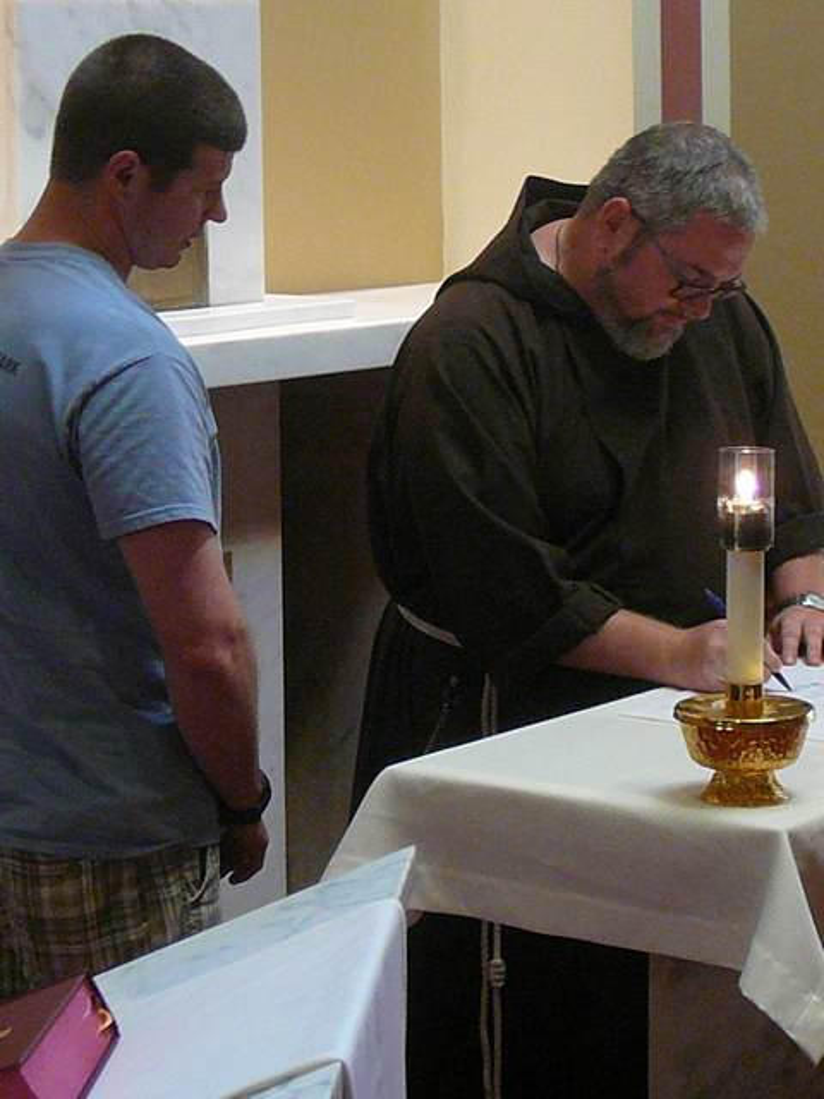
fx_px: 1587
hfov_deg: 29.1
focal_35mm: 50
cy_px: 550
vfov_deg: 38.2
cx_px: 412
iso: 200
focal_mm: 7.3
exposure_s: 1/8
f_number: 3.4
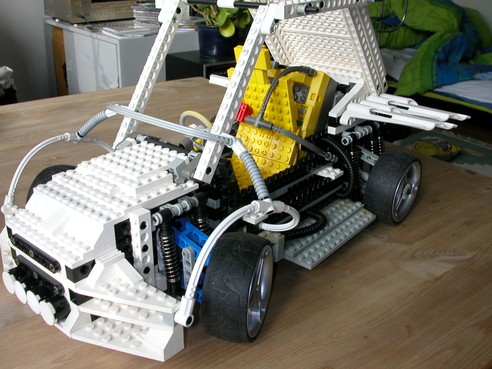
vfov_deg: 38.7
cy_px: 184
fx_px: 526
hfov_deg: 50.1
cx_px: 246
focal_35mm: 37
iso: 100
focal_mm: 5.6
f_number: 4.5
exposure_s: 1/82.6
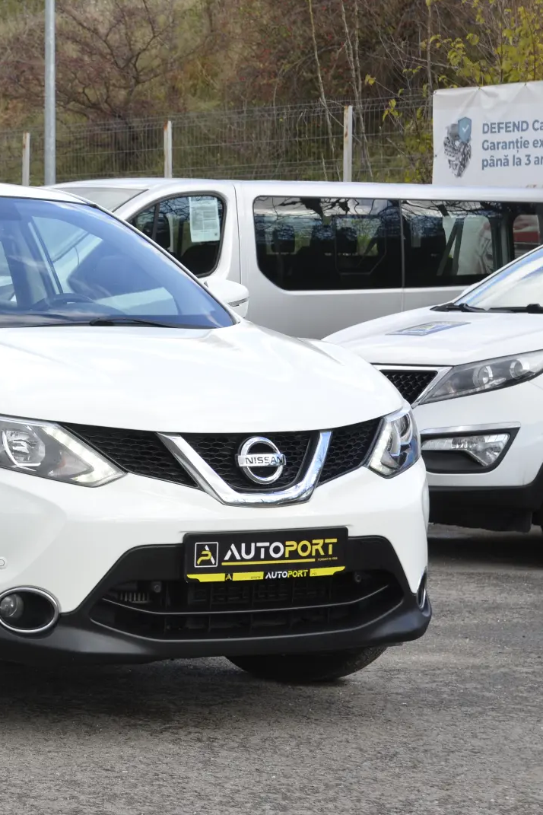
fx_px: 2579
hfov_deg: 11.8
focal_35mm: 114
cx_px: -63
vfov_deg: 17.9
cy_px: 410
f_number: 6.3
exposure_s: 1/160
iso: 200
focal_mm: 50
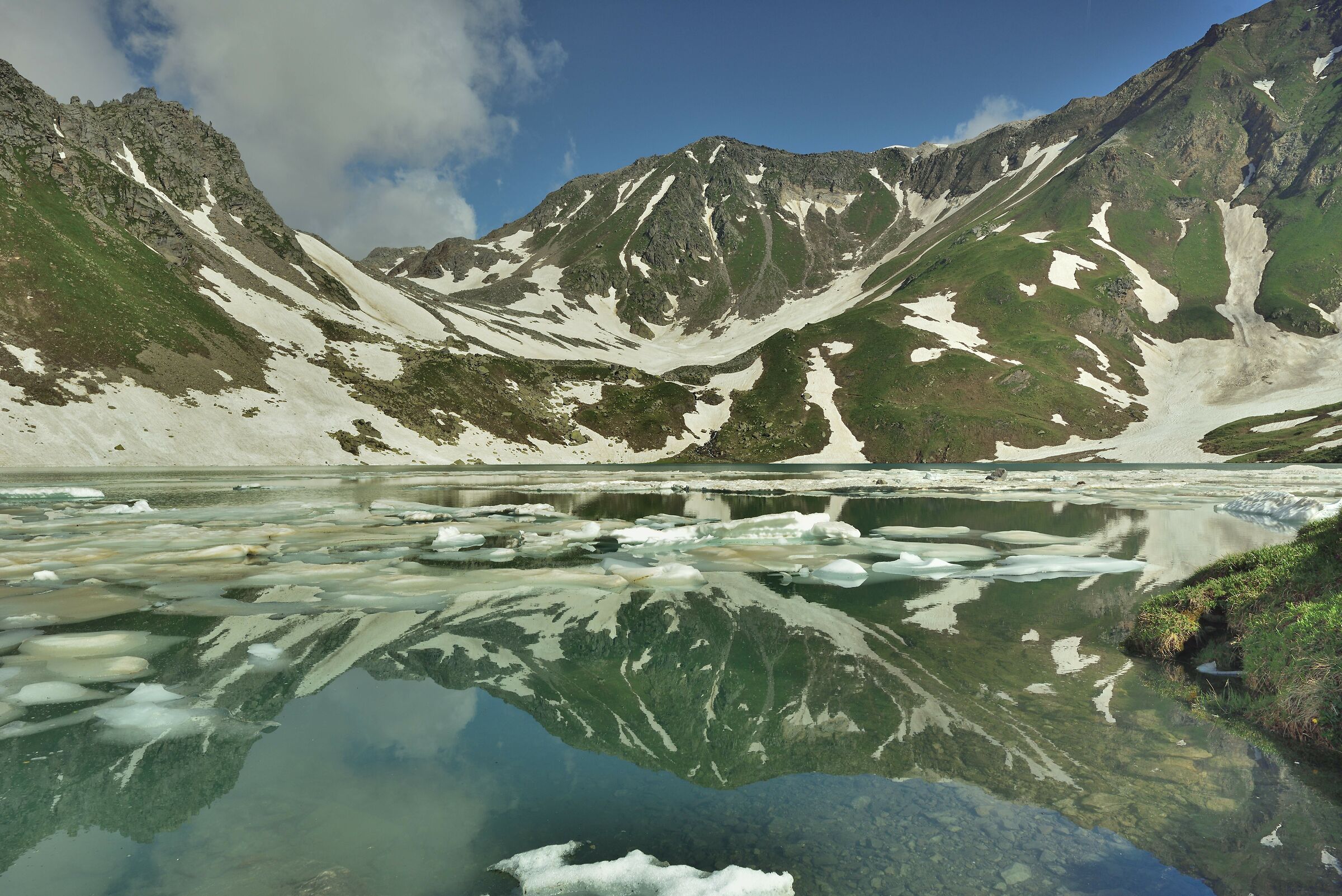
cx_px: 671
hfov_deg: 73.7
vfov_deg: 53.2
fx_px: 895
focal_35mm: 24
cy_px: 448
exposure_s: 1/125
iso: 100
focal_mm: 24
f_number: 11
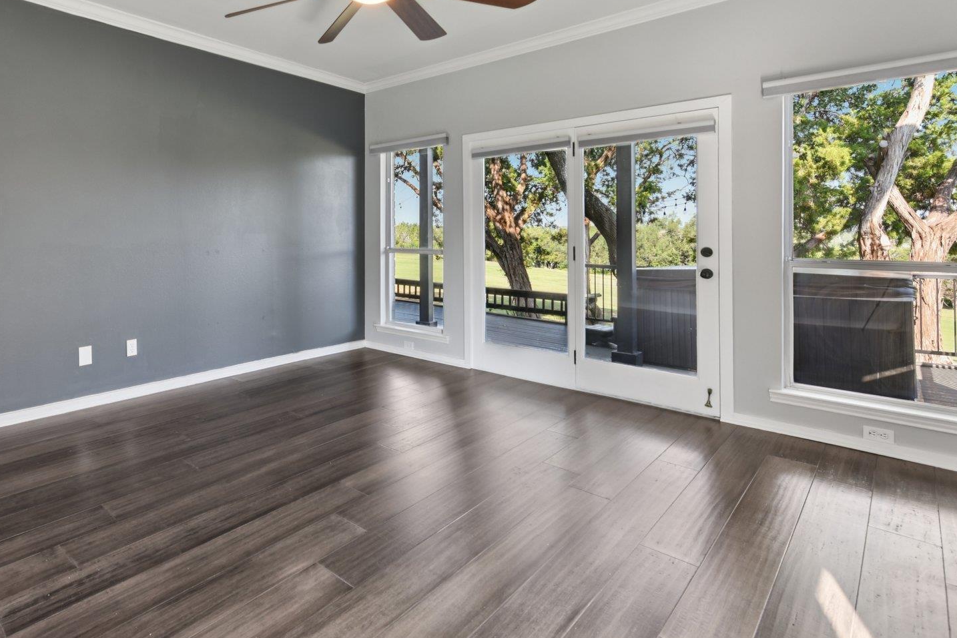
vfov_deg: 61.0
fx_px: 532
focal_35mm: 20
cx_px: 335
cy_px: 233
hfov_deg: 81.7
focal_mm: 14
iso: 160
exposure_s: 1/8
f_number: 8
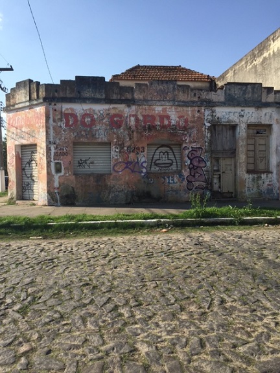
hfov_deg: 48.2
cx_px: 140
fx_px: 313
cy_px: 186
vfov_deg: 61.7
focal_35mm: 29
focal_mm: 4.15
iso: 32
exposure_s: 1/1464
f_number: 2.2
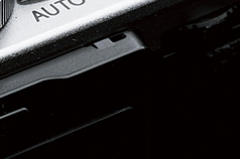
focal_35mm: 318
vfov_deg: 4.3
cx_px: 78
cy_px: -24
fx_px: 2117
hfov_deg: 6.5
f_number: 16
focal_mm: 56
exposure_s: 1/125
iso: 400
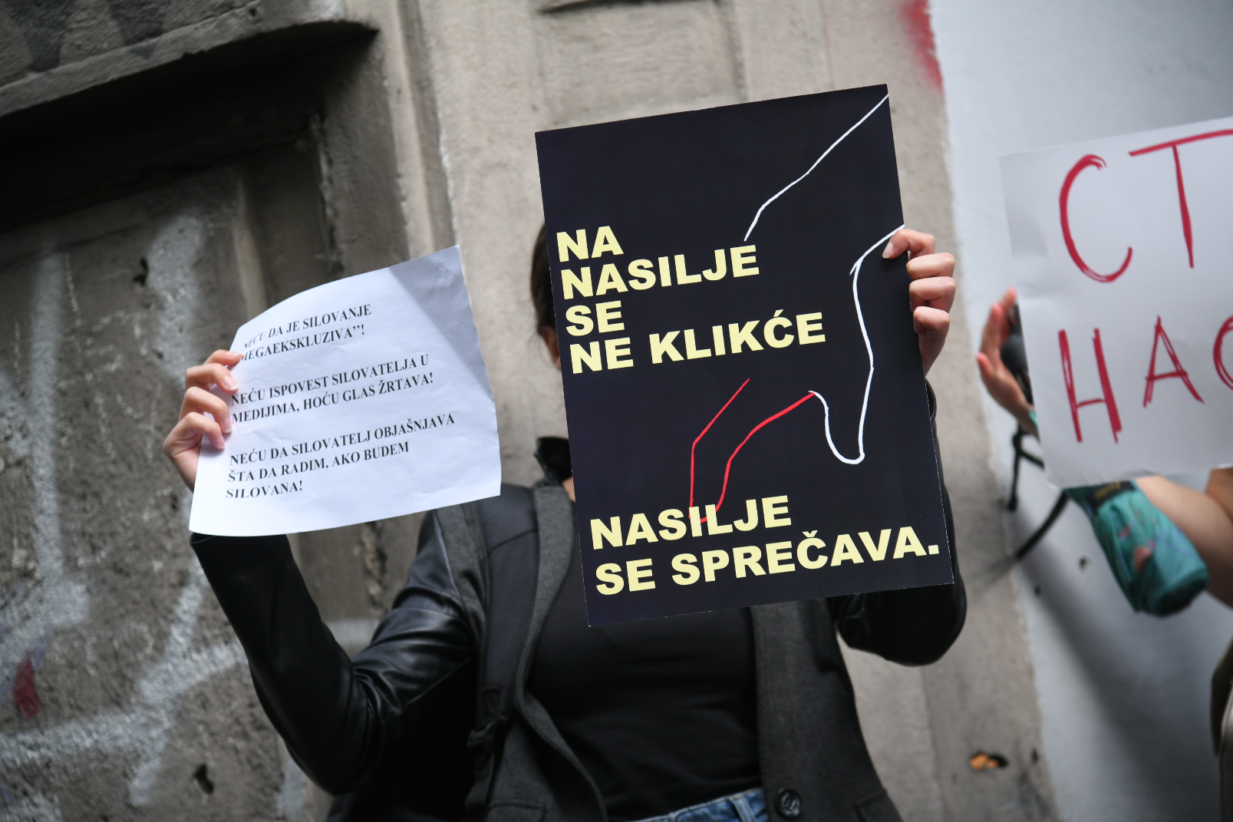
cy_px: 413
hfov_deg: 16.9
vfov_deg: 11.3
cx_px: 616
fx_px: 4144
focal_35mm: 121
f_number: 4
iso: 400
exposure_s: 1/400
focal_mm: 120
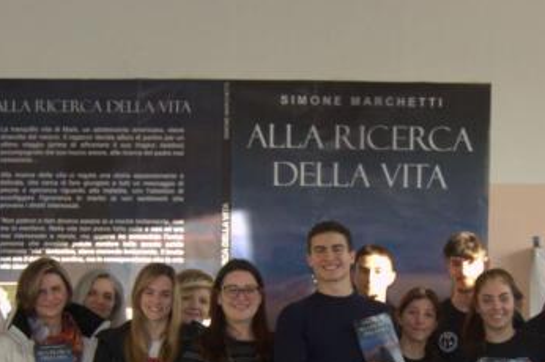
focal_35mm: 120
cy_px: 342
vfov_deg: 11.3
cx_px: 362
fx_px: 1811
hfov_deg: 17.1
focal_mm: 23
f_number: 4
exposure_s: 1/125
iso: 360
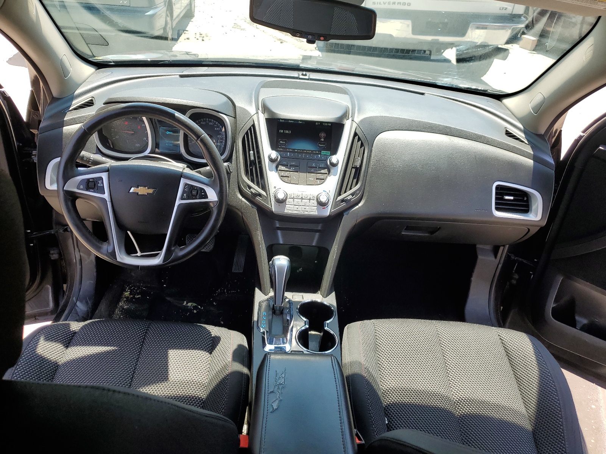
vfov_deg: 53.1
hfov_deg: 67.3
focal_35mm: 26
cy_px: 227
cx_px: 303
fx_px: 455
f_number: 1.5
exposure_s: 1/625
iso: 50
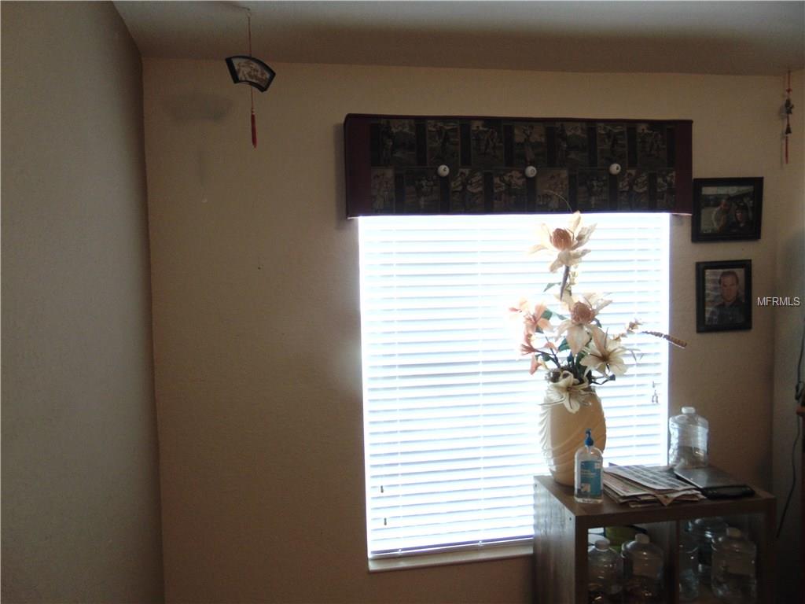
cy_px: 302
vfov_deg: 54.9
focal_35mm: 25
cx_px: 402
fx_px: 581
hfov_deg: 69.4
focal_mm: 4.5
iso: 160
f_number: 3
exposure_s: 1/30
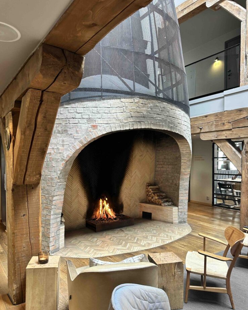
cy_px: 168
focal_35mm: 26
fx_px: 239
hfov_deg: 54.9
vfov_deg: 65.9
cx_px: 124
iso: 200
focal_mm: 6.86
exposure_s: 1/61
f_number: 1.78
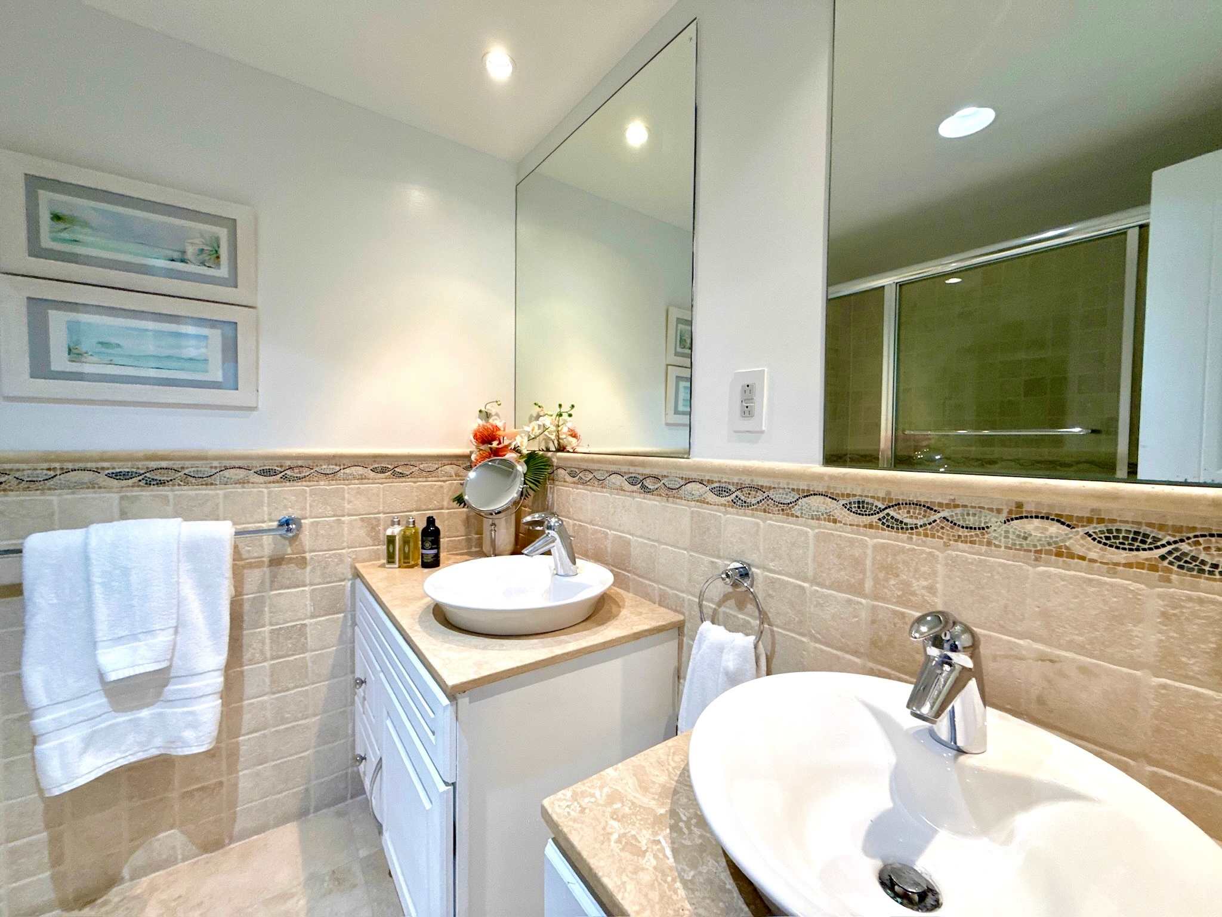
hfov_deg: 102.1
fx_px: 494
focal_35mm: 14
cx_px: 611
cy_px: 458
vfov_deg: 85.7
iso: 200
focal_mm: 2.22
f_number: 2.2
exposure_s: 1/120
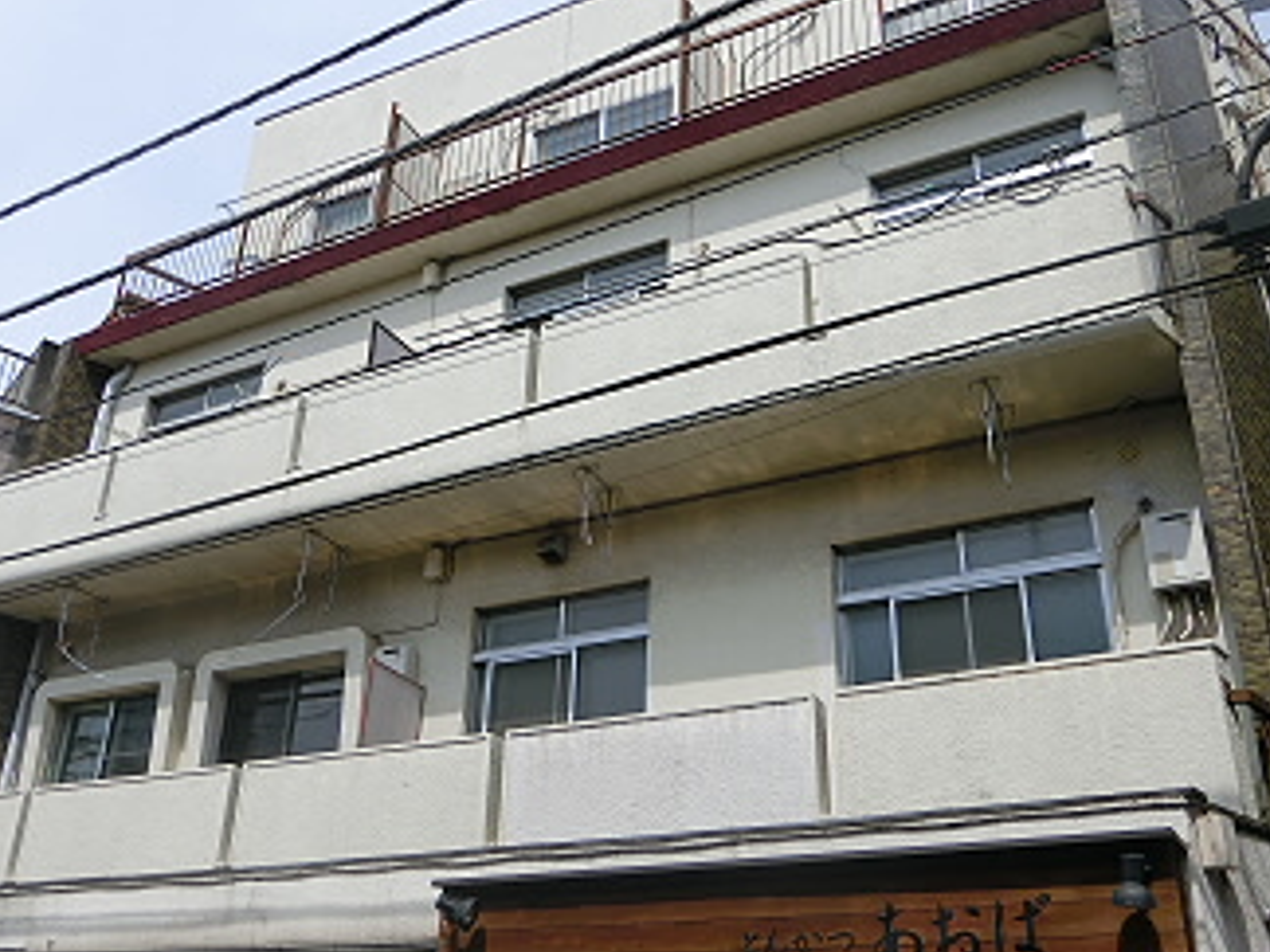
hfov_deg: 53.9
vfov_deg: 41.8
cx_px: 598
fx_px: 1247
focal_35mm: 34
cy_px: 503
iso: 80
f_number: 7.9
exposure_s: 1/250
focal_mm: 5.4
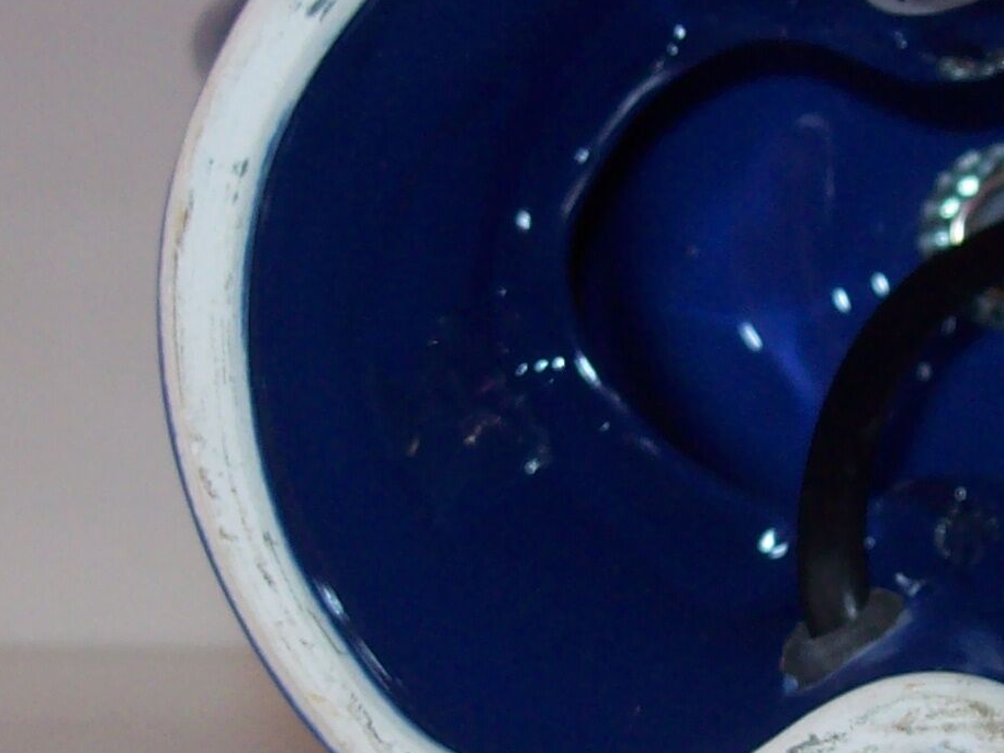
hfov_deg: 17.5
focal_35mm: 112
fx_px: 3248
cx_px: 699
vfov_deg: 13.2
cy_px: 491
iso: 80
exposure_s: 1/64
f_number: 2.7
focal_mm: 6
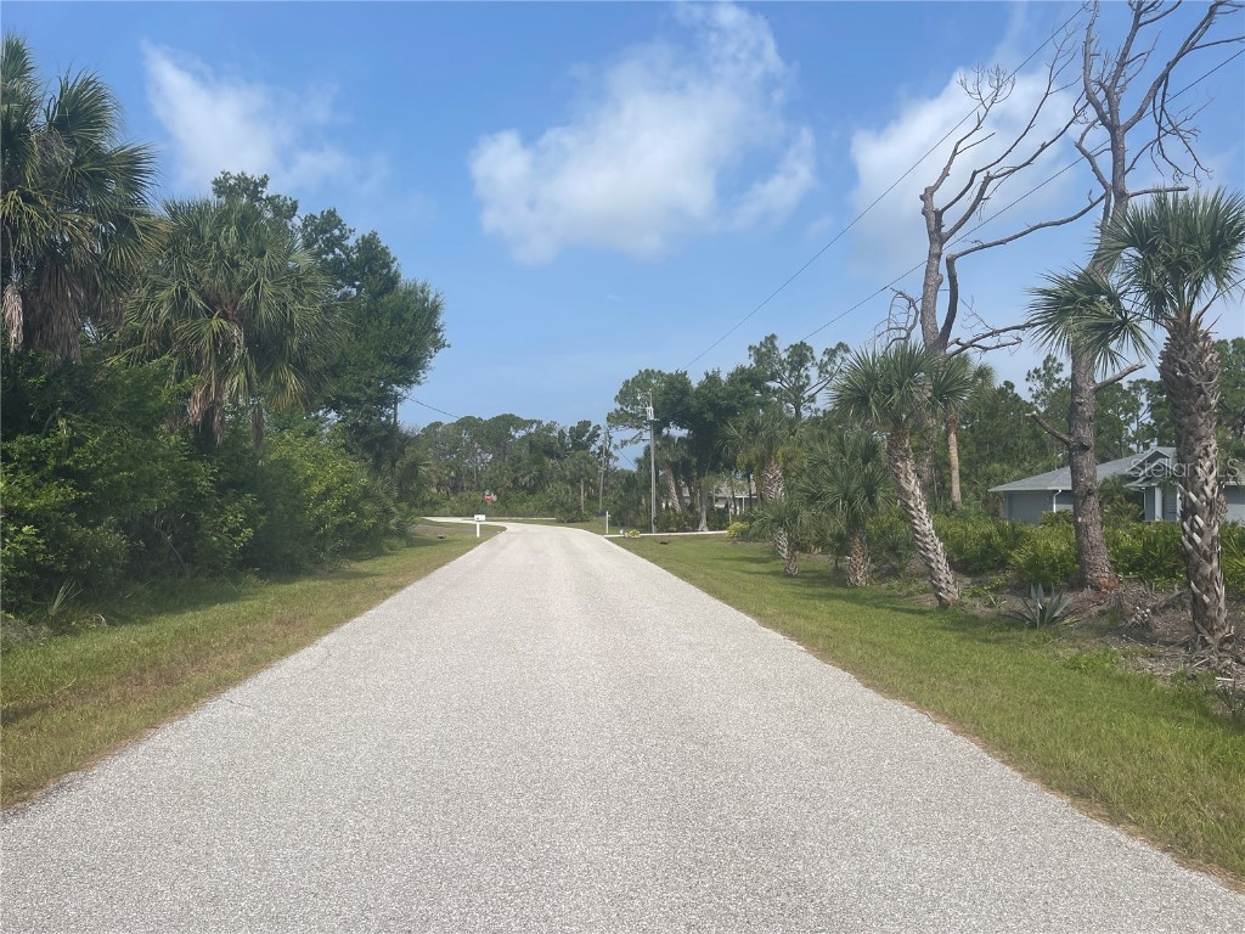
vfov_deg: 54.9
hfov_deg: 69.4
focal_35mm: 25
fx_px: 899
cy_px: 467
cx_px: 622
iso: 32
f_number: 1.6
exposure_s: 1/4717
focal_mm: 5.1
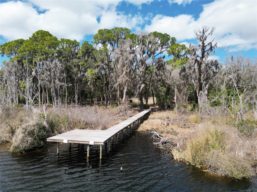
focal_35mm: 24
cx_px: 128
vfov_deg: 56.8
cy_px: 96
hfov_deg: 71.6
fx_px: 178
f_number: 1.7
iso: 150
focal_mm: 6.72
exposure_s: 1/3000
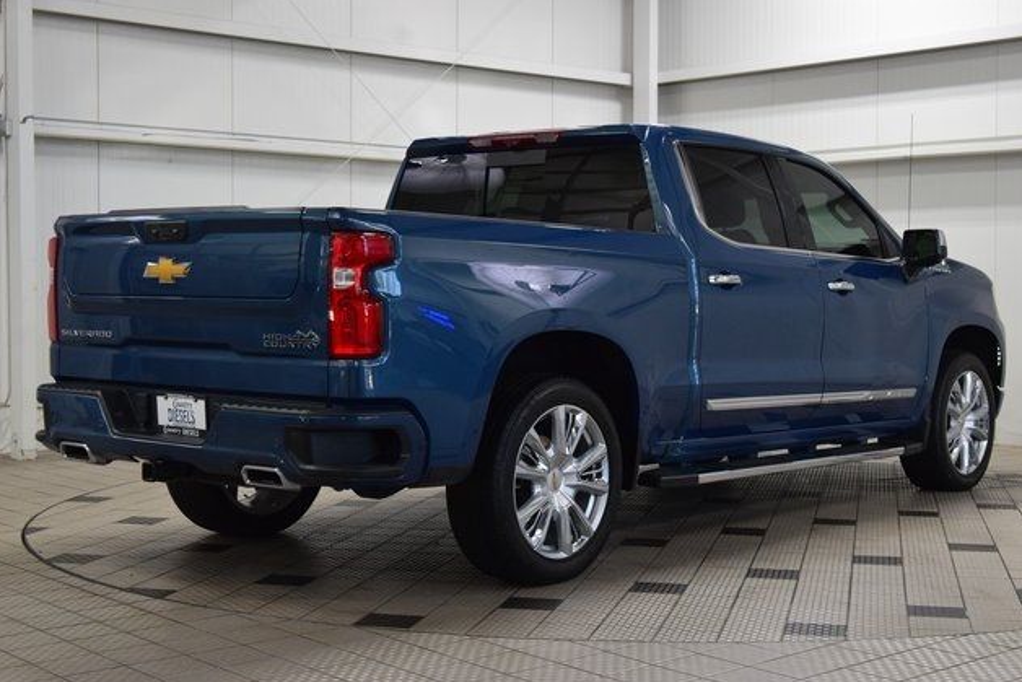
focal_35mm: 55
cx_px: 519
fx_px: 1562
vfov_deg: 24.6
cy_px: 341
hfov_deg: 36.2
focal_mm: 36
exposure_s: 1/60
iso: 1600
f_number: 7.1
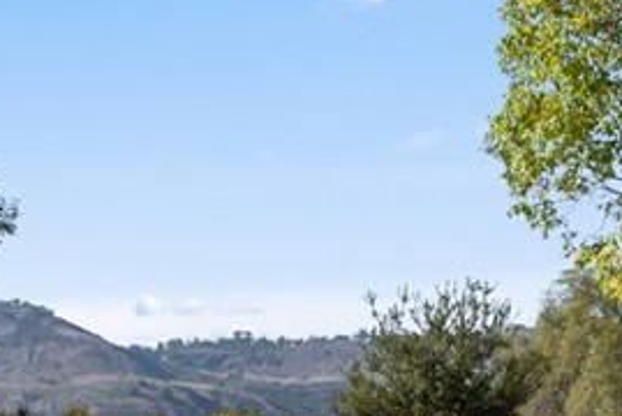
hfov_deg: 21.2
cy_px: 367
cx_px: -326
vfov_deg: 16.9
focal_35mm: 80
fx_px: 1384
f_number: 9
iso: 640
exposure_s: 1/250
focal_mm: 21
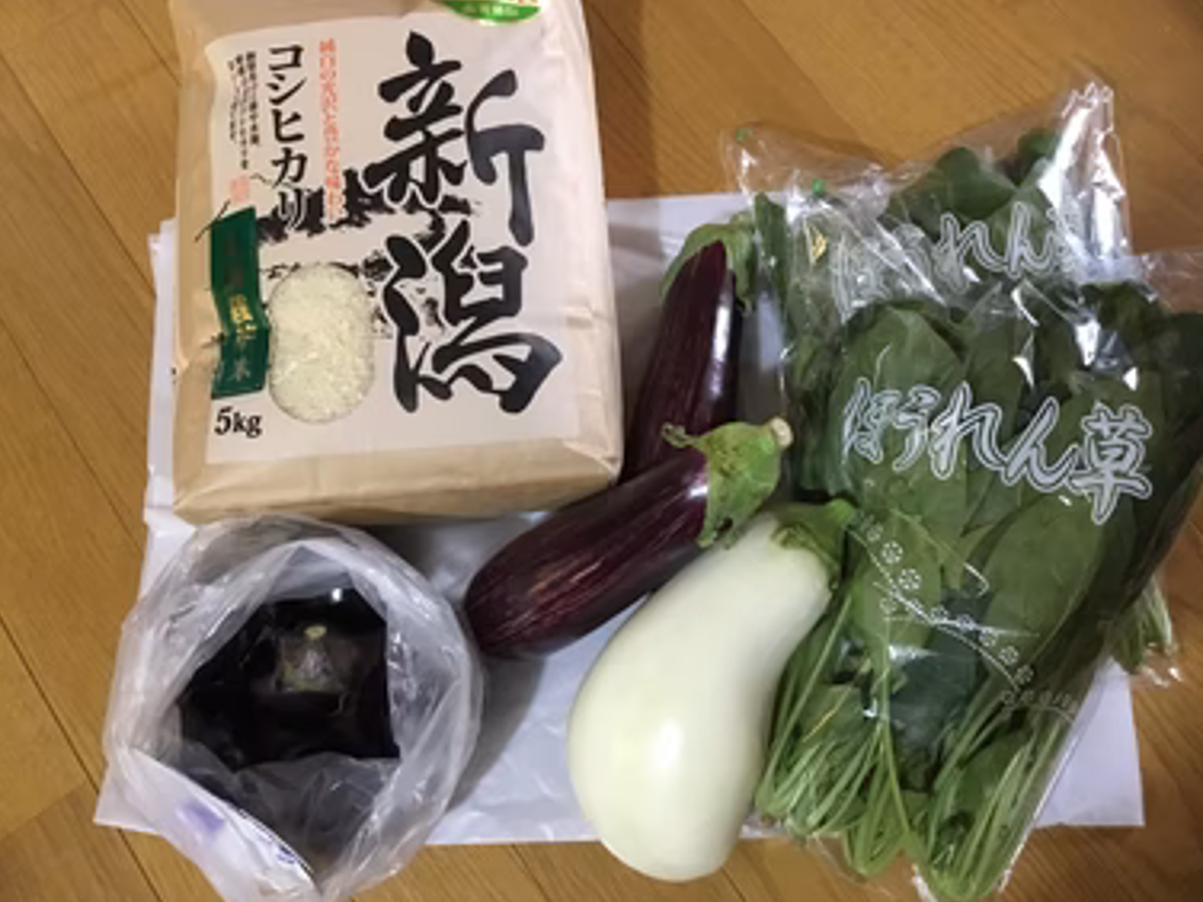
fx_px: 1147
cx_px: 633
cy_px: 429
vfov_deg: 42.9
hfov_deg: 55.3
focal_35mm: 33
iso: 200
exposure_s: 1/15
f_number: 2.4
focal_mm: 3.3
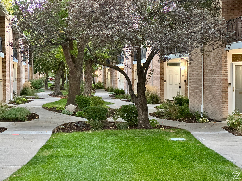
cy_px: 90
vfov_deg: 19.1
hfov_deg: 25.3
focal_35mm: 77
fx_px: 538
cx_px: 121
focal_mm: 9
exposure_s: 1/30
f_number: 2.8
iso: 1250
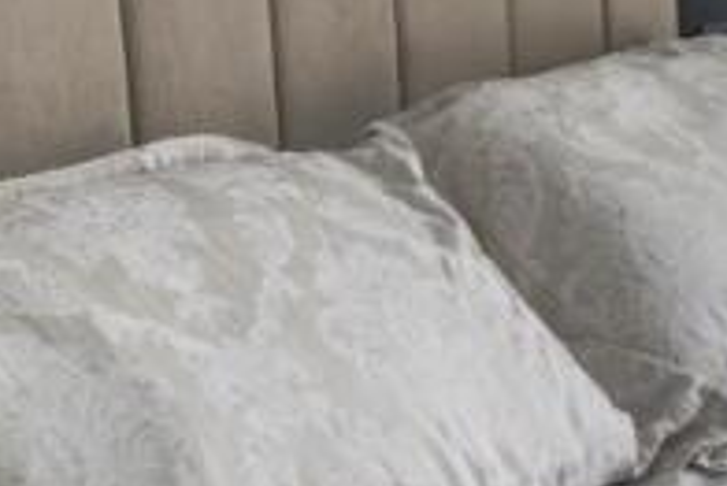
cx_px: 380
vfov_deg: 11.4
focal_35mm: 120
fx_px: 2425
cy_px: 150
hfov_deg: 17.0
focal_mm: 24
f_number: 4
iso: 1000
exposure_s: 1/25
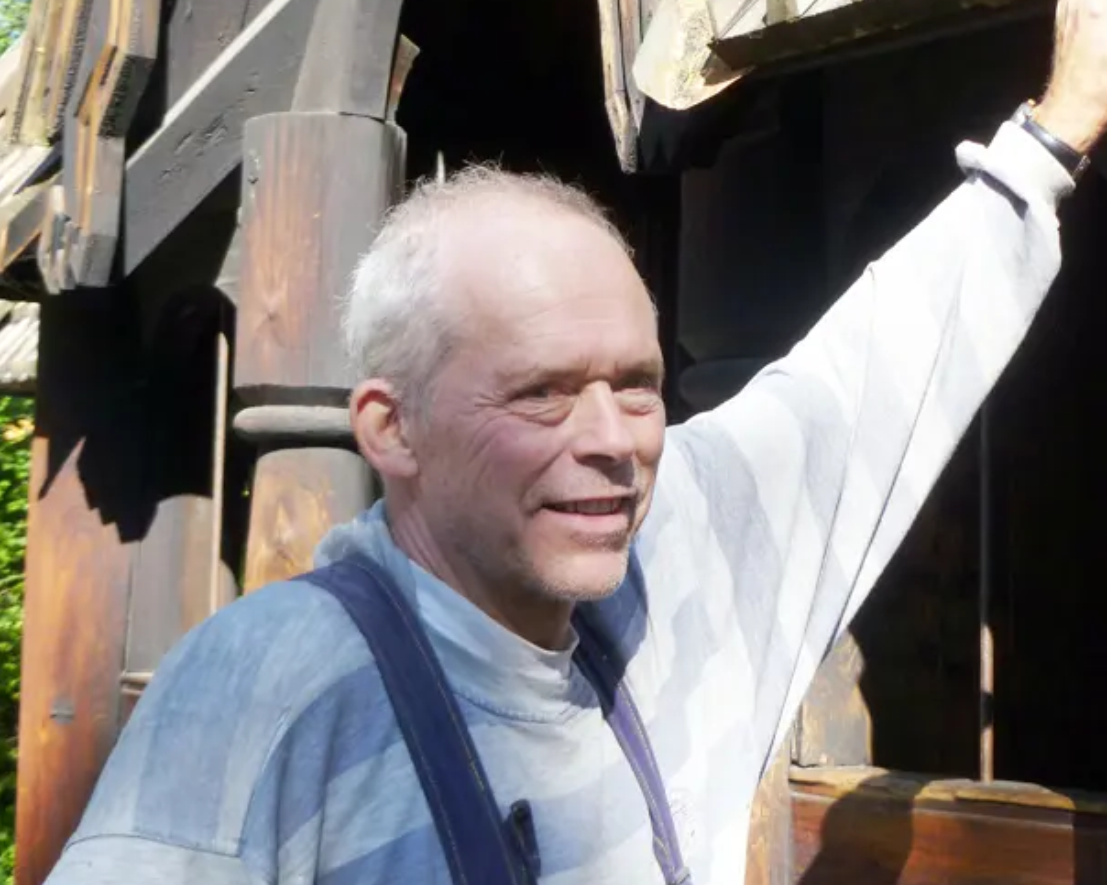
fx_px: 2490
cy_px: 332
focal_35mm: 76
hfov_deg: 25.0
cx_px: 685
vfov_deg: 20.1
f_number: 3.8
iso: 80
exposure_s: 1/250
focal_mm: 8.4
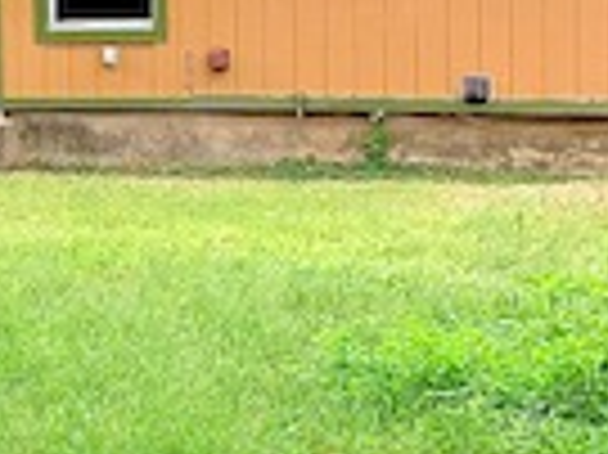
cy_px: 121
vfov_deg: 12.0
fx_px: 2158
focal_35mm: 123
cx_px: -455
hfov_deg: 14.3
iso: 25
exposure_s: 1/612
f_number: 1.8
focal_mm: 4.25
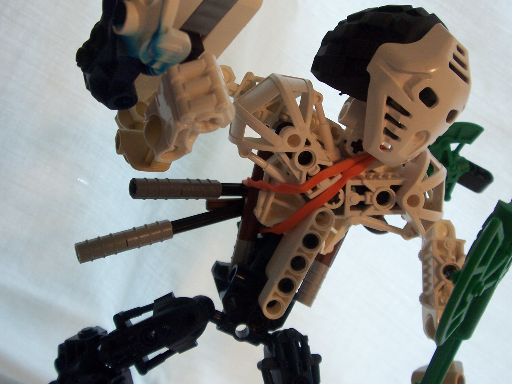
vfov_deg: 35.1
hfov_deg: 45.8
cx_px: 257
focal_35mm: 41
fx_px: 606
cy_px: 199
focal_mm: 6.4
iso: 125
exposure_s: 1/30
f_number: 3.9
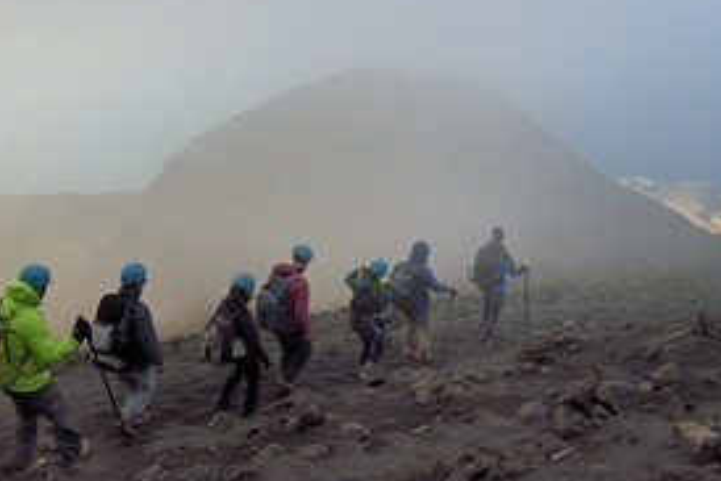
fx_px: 982
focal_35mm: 49
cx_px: 442
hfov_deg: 40.1
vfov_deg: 27.4
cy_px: 163
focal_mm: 32
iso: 400
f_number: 6.3
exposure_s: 1/200
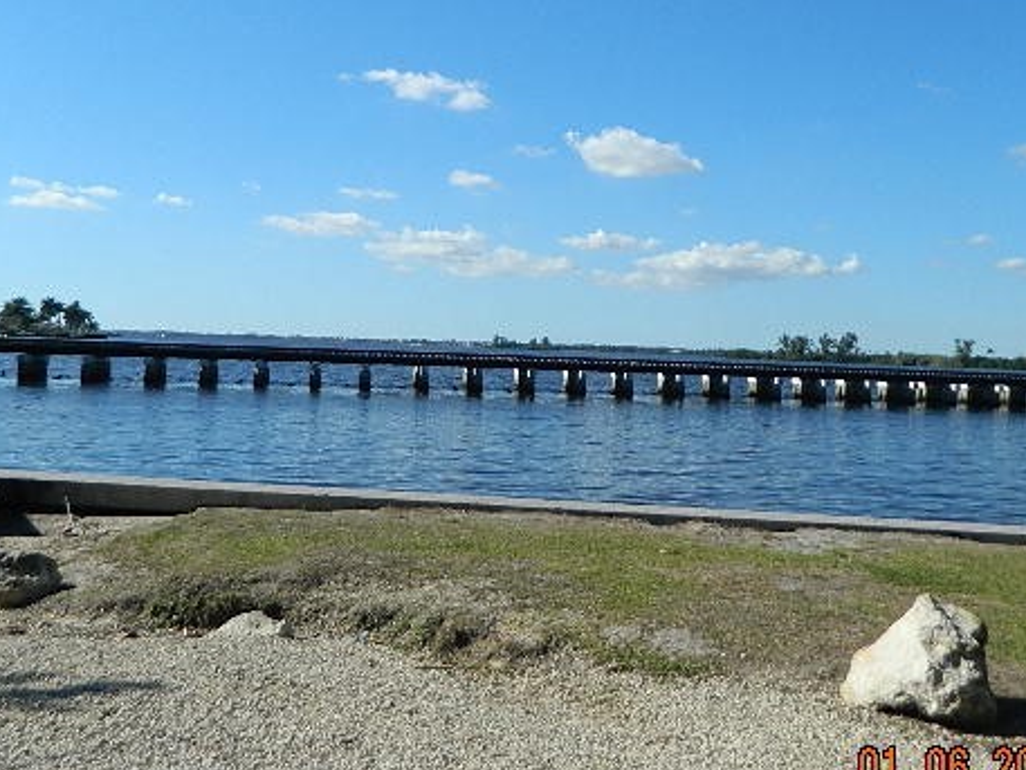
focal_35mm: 35
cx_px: 584
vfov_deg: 40.7
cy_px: 339
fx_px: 1038
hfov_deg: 52.4
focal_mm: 4.5
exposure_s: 1/200
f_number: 8.7
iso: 80
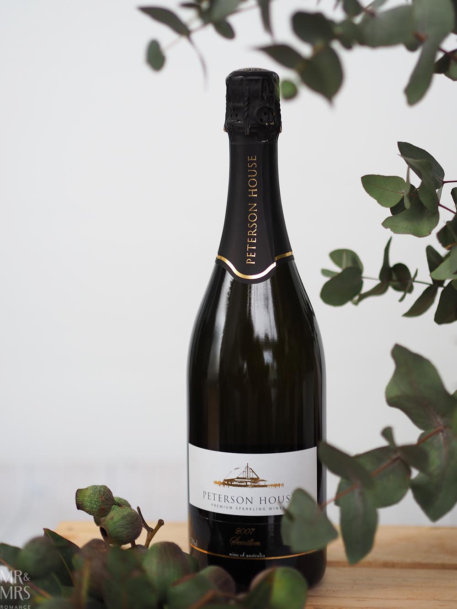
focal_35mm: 90
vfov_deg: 21.8
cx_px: 228
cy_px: 304
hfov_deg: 16.4
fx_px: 1584
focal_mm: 45
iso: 250
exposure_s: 1/25
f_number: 1.8
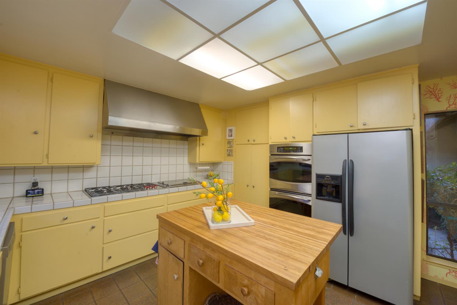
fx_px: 178
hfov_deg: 104.3
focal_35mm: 14
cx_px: 228
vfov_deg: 81.2
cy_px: 152
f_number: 10
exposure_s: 1/5
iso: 400
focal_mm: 14
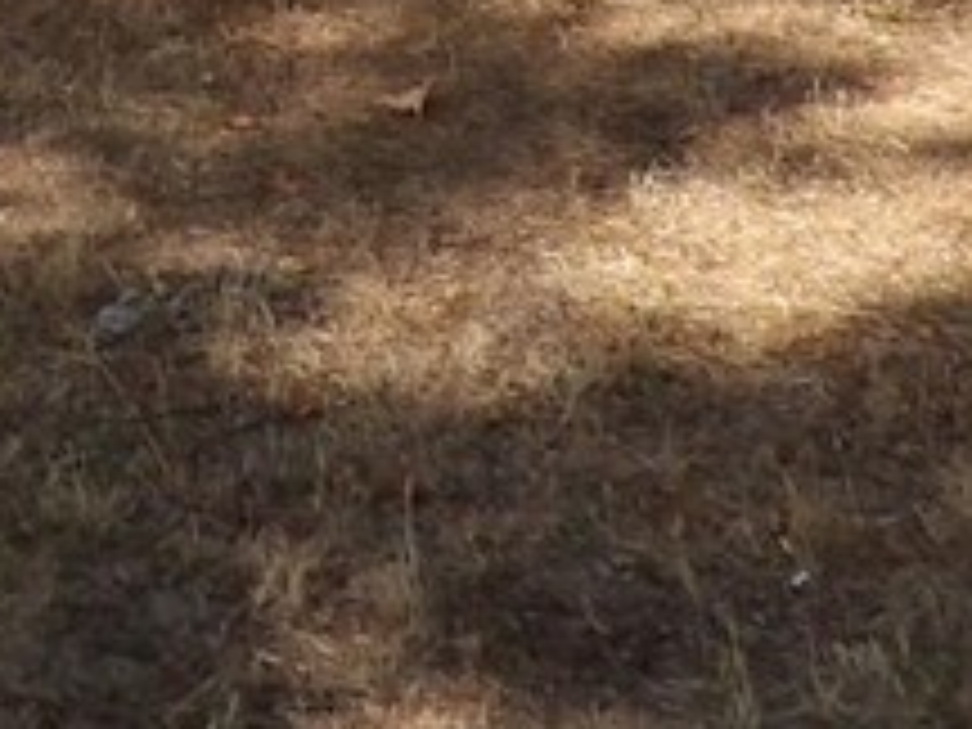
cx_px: -464
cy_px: -918
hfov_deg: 15.9
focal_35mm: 114
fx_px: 3201
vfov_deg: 11.2
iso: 100
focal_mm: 4.3
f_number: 3.2
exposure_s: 1/803
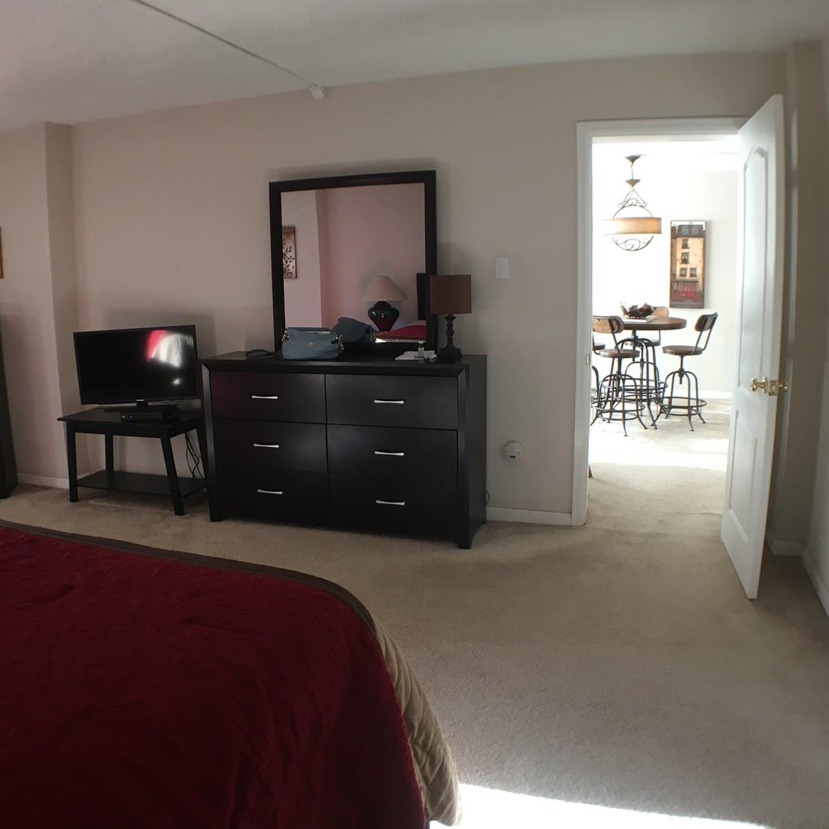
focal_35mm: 35
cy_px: 414
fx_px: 948
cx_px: 388
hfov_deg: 47.2
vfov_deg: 47.2
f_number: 2.2
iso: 50
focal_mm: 4.15
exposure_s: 1/30
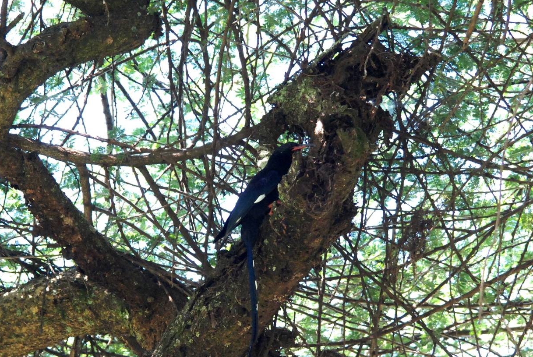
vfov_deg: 2.8
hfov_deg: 4.2
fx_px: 7309
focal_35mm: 493
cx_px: 346
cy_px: 223
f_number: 6
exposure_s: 1/250
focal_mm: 250
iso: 1600
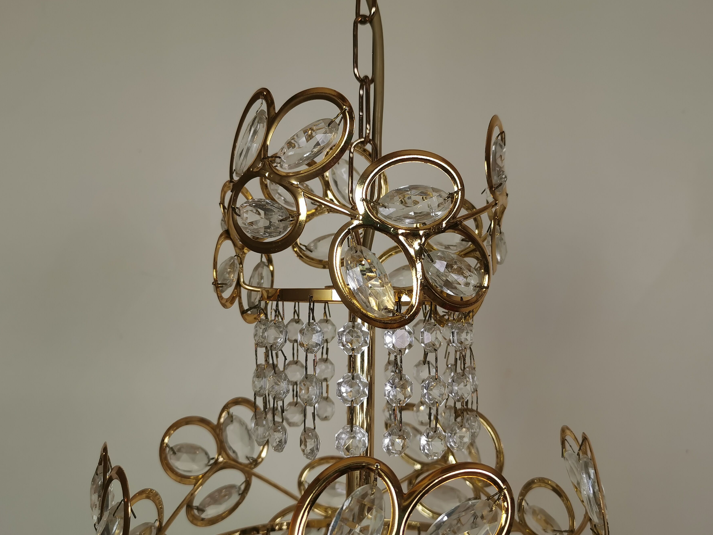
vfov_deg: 41.8
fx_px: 700
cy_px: 264
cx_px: 360
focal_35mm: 34
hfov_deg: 54.0
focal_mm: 5.58
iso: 50
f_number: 1.8
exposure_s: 1/104
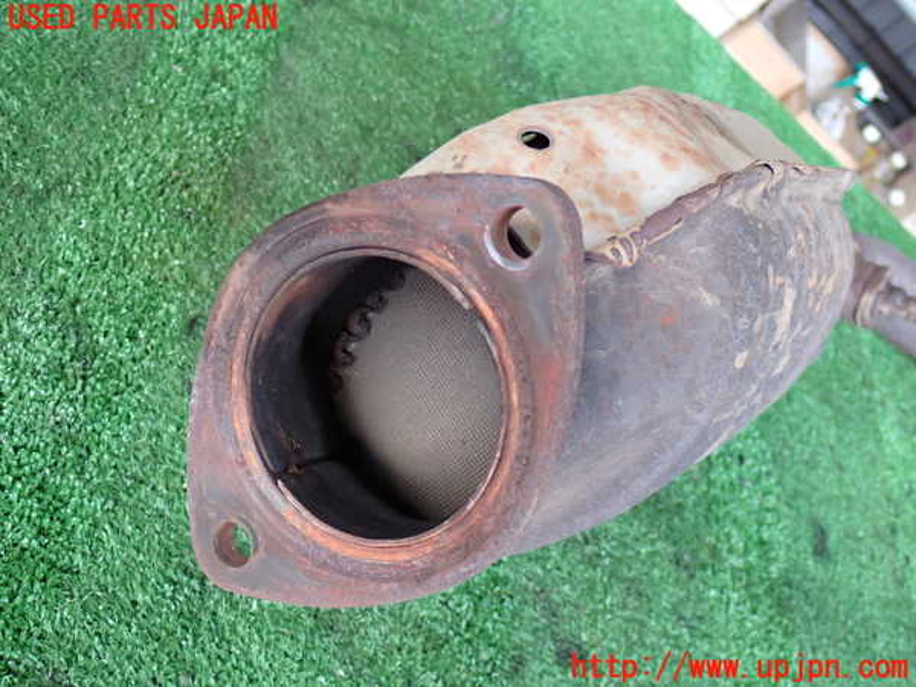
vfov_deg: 30.9
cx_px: 458
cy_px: 344
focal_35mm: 47
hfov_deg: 40.4
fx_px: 1244
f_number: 3.1
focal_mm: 8.4
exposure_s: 1/50
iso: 400
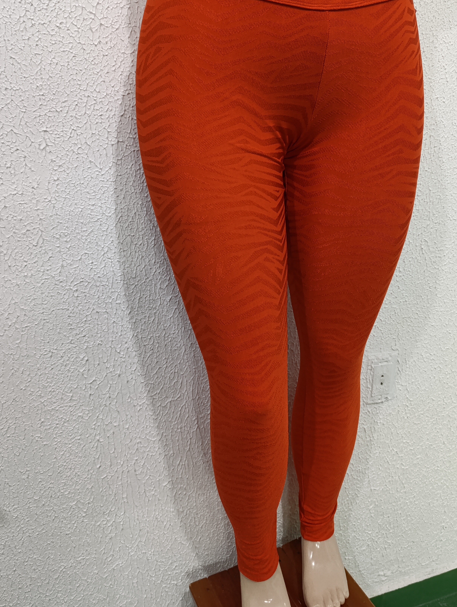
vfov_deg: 61.2
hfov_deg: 48.3
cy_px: 249
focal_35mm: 29
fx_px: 509
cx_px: 249
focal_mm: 6.14
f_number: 1.6
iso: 1250
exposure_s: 1/40
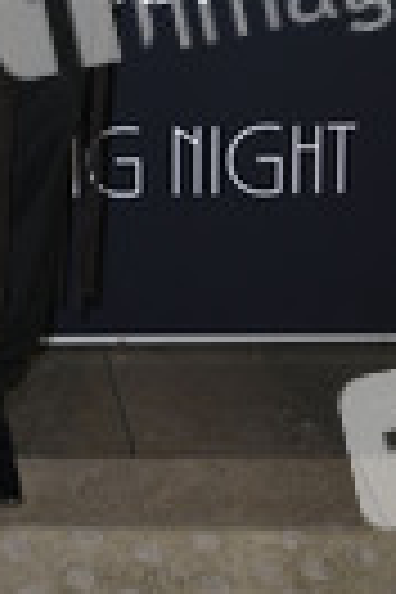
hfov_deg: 11.4
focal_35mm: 115
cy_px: -252
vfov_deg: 16.5
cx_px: -198
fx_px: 1897
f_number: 5.6
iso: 500
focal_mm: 38
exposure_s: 1/250
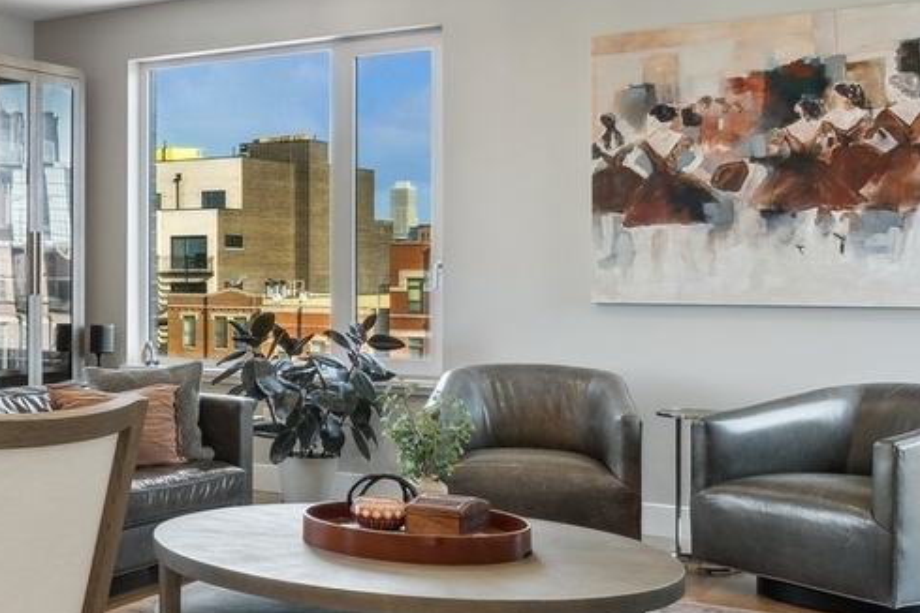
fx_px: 1354
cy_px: 286
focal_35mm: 53
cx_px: -143
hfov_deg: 32.1
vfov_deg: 25.5
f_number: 8
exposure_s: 1/25
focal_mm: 16
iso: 200
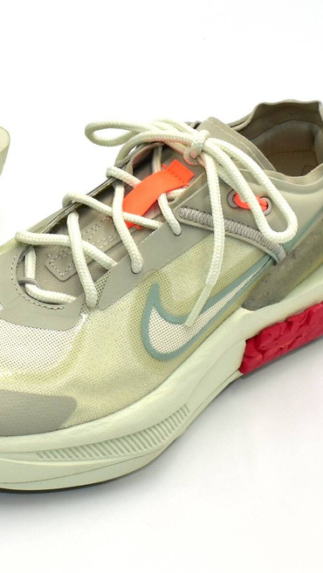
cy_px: 287
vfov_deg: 35.0
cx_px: -22
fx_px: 910
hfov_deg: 19.4
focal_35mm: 60
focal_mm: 25
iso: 400
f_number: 9
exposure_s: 1/160
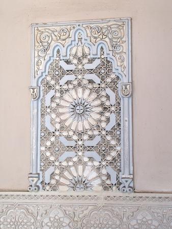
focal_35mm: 57
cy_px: 114
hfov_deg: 25.7
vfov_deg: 33.8
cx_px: 86
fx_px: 377
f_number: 2.8
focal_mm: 12
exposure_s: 1/100
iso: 200
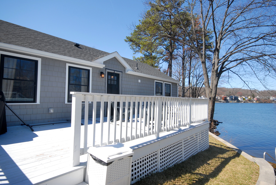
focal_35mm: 20
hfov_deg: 85.4
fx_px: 150
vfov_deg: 63.4
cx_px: 138
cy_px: 92
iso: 200
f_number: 10
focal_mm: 13
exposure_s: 1/125
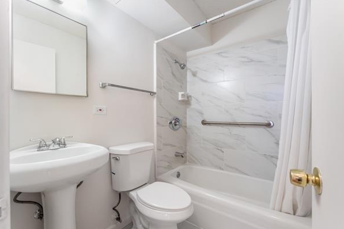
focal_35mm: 15
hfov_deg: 100.4
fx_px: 143
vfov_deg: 77.2
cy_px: 121
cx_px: 172
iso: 200
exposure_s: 1/5
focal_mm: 14
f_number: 9
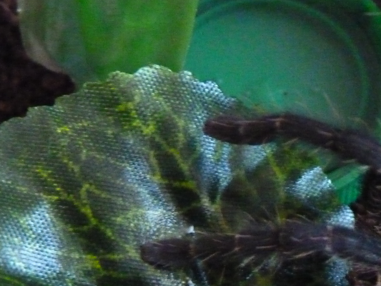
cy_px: 219
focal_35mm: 153
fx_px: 1684
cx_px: 401
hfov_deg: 12.7
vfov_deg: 9.7
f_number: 3.4
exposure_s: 1/15
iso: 1600
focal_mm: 11.9
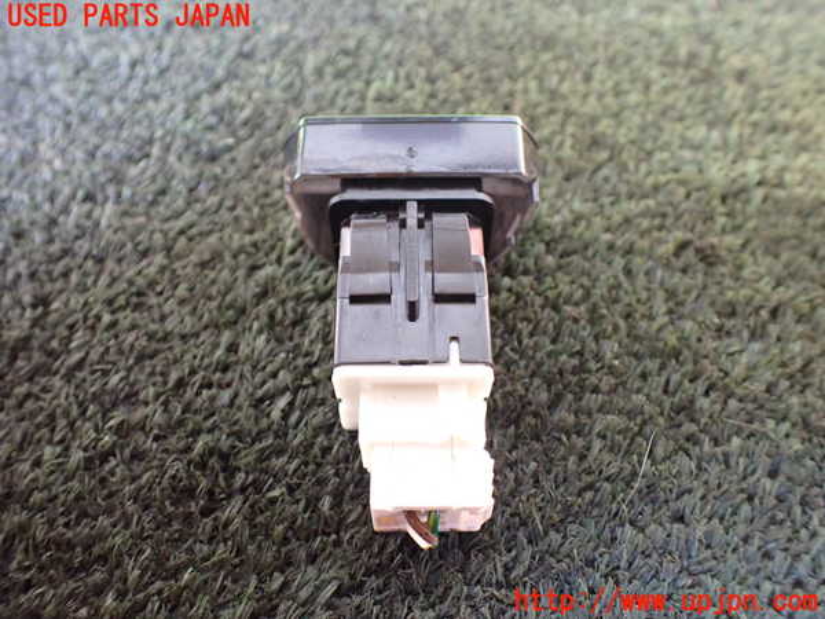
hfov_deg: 60.0
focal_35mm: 30
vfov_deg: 46.8
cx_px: 412
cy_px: 310
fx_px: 715
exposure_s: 1/125
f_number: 2.3
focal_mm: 5.4
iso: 800
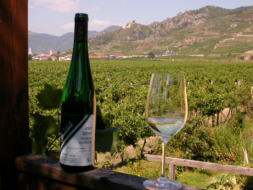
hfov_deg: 38.9
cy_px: 95
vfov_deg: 29.7
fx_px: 358
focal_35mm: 49
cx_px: 126
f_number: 5.2
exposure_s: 1/369
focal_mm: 7.5
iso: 100
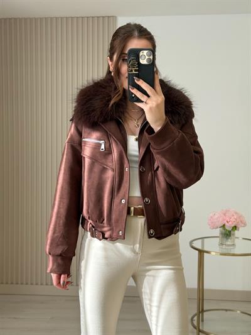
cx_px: 126
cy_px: 168
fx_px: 464
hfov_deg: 30.3
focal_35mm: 48
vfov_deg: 39.6
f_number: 1.78
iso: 80
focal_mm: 6.76
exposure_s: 1/396
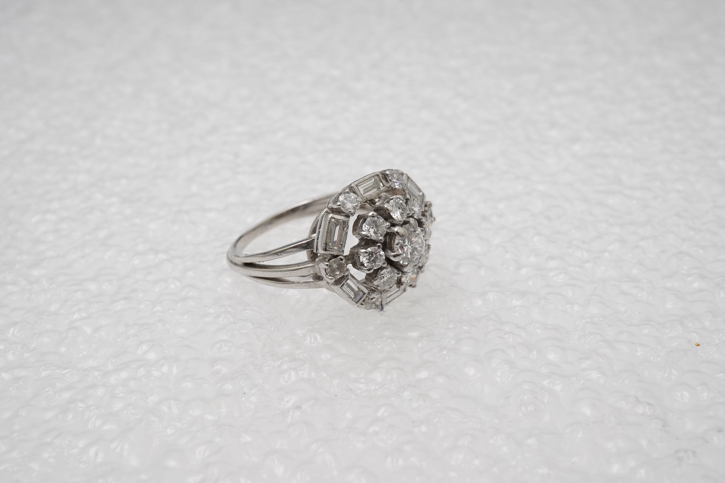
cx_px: 362
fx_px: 906
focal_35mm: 45
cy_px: 242
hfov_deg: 43.6
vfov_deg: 29.9
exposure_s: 1/125
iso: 400
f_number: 22
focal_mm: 30
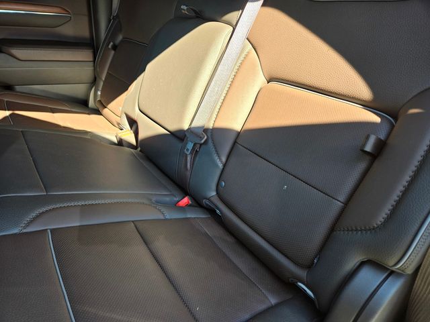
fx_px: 286
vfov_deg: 58.9
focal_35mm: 23
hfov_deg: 73.9
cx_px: 215
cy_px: 161
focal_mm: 5.4
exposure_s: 1/100
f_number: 1.8
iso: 32
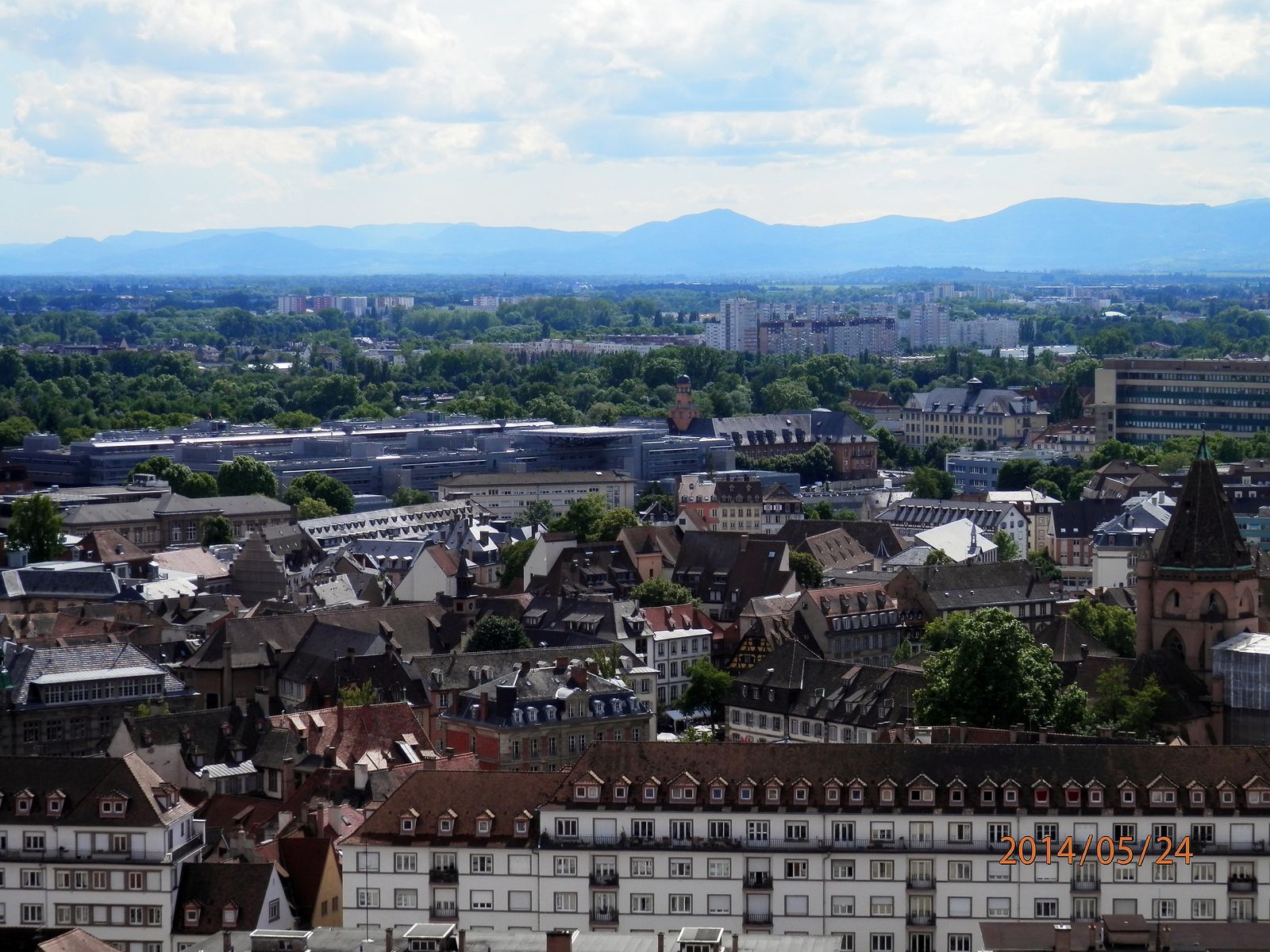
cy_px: 476
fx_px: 3229
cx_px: 635
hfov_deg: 22.3
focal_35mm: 88
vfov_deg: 16.8
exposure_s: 1/800
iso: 80
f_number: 4.8
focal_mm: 15.8
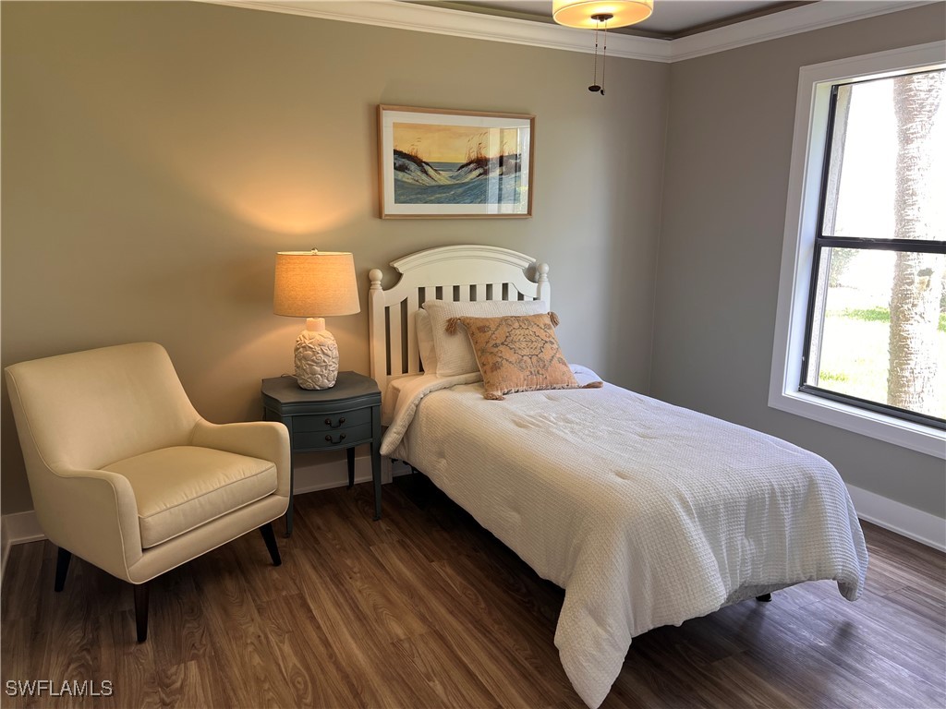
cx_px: 473
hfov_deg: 67.3
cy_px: 354
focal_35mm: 26
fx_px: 711
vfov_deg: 53.1
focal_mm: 5.7
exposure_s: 1/120
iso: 80
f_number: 1.5
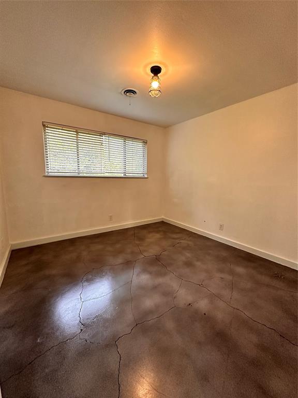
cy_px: 199
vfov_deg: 102.1
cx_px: 149
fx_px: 161
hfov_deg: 85.7
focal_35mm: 14
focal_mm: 2.22
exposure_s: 1/120
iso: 250
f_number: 2.2
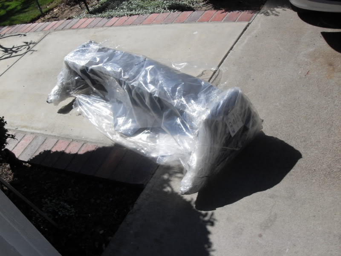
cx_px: 170
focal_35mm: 37
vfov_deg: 38.7
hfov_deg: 50.1
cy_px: 128
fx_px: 364
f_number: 8.9
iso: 80
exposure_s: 1/180
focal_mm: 6.3
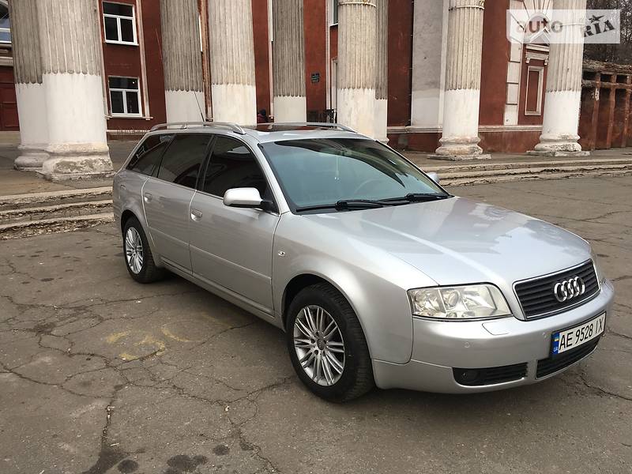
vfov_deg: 48.2
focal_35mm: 29
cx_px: 316
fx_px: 529
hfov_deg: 61.7
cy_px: 237
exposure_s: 1/100
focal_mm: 4.2
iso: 32
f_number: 2.2
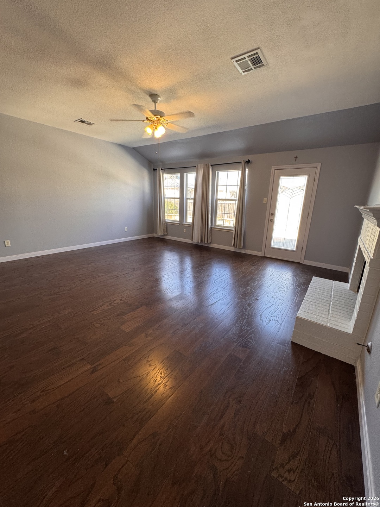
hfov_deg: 85.7
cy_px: 254
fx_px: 205
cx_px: 190
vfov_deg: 102.1
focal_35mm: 14
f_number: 2.2
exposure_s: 1/120
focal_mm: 2.22
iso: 250
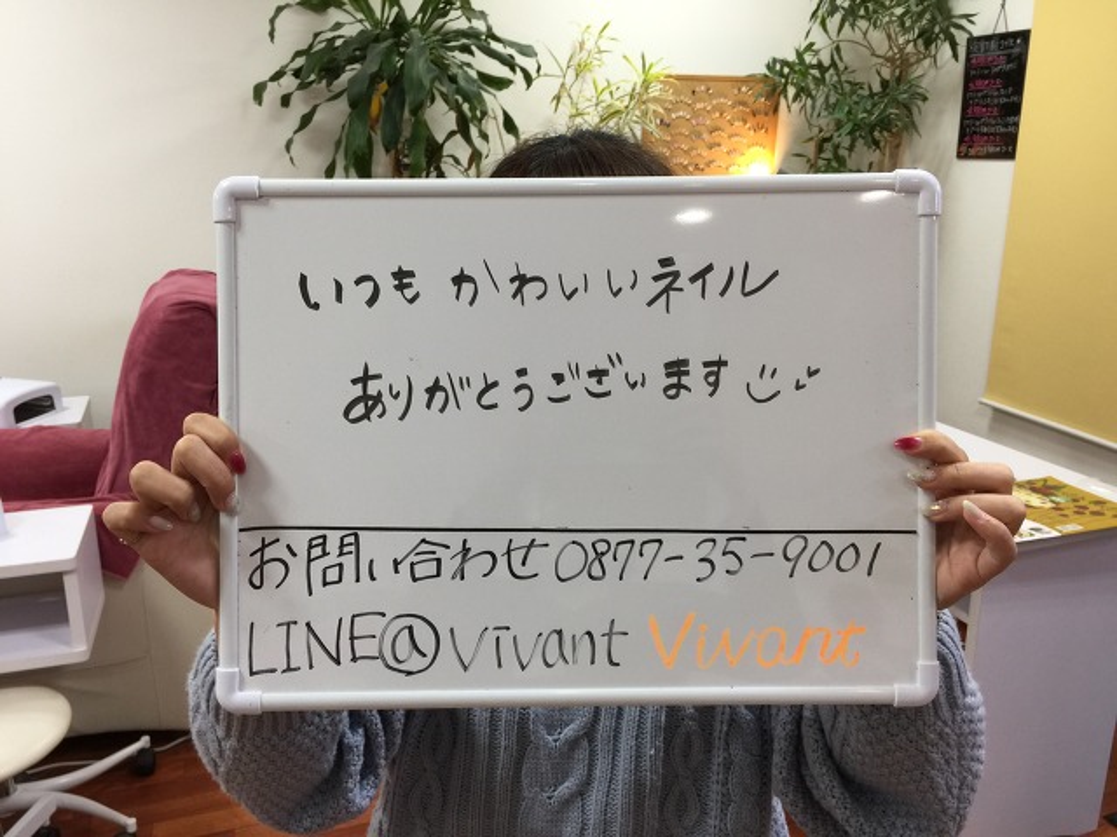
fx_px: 936
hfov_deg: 61.7
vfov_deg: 48.2
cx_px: 558
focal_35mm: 29
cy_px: 418
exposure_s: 1/40
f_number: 2.2
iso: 32
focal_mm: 4.15
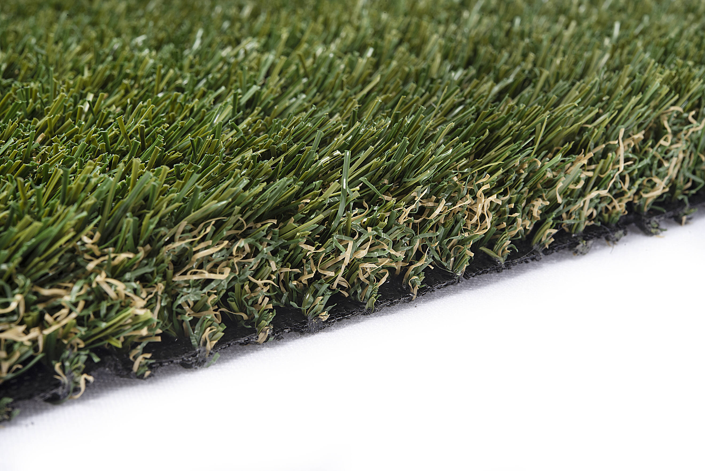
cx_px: 352
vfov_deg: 22.6
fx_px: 1175
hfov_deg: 33.4
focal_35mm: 60
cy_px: 236
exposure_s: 1/200
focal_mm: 60
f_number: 29
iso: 100
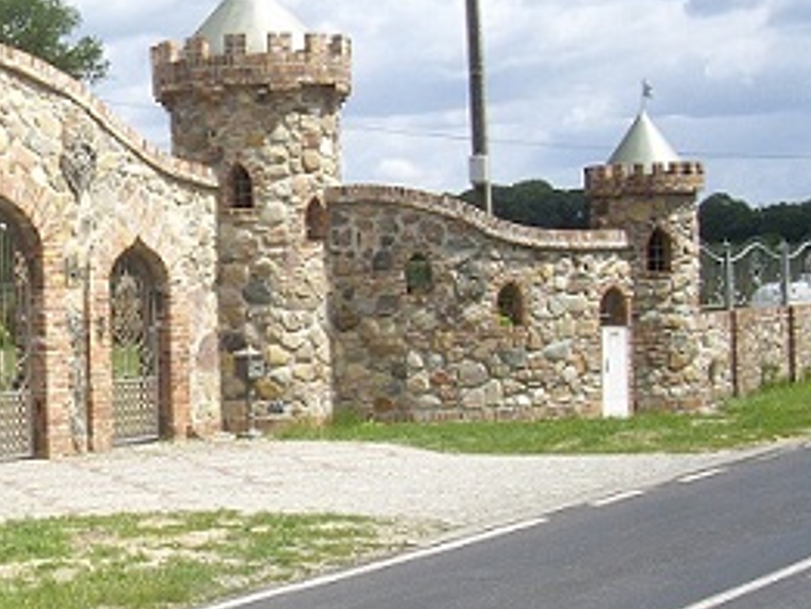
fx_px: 2320
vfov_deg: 15.0
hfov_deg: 18.9
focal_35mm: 99
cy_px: 323
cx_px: -121
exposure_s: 1/100
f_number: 8
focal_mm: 7.9
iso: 64
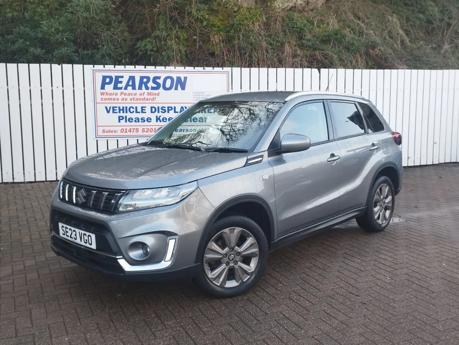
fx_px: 318
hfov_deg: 71.6
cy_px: 172
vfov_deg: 56.8
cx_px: 230
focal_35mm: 24
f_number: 1.89
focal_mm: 5.89
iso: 60
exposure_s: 1/100
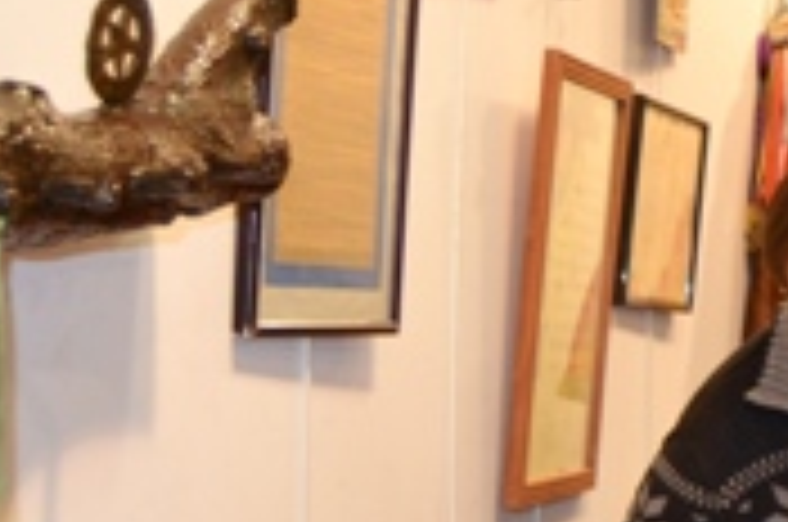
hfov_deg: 17.8
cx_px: 1288
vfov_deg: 13.5
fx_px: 2163
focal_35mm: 99
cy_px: 560
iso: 400
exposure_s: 1/80
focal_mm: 18
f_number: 4
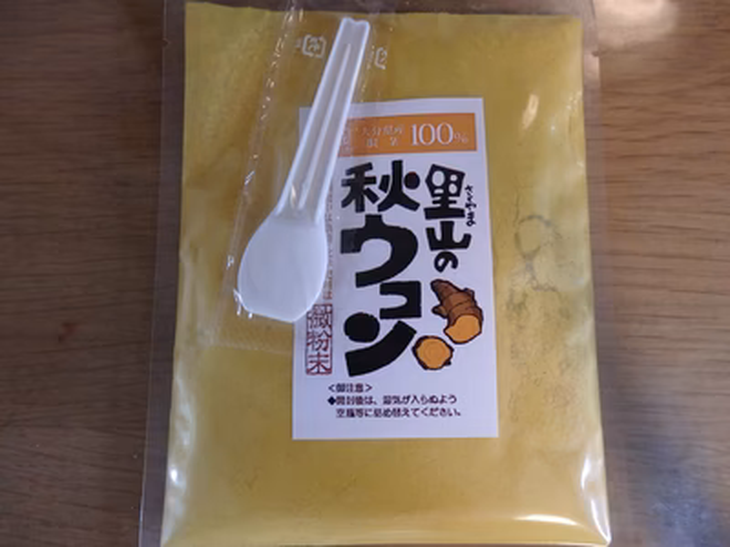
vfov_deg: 54.9
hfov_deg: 69.4
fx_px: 527
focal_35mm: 25
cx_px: 365
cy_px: 274
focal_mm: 4.5
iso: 800
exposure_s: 1/30
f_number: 3
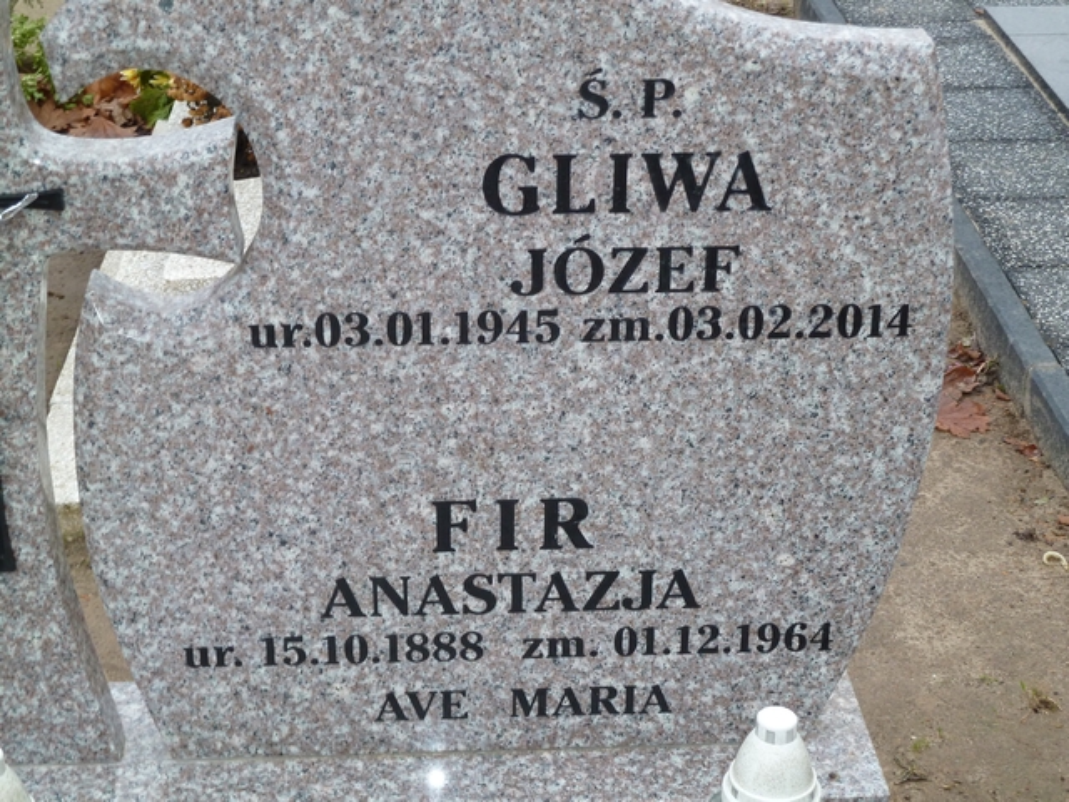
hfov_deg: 29.0
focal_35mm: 67
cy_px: 401
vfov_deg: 21.9
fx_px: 2069
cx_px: 534
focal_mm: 11
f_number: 4.1
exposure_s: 1/30
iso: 125
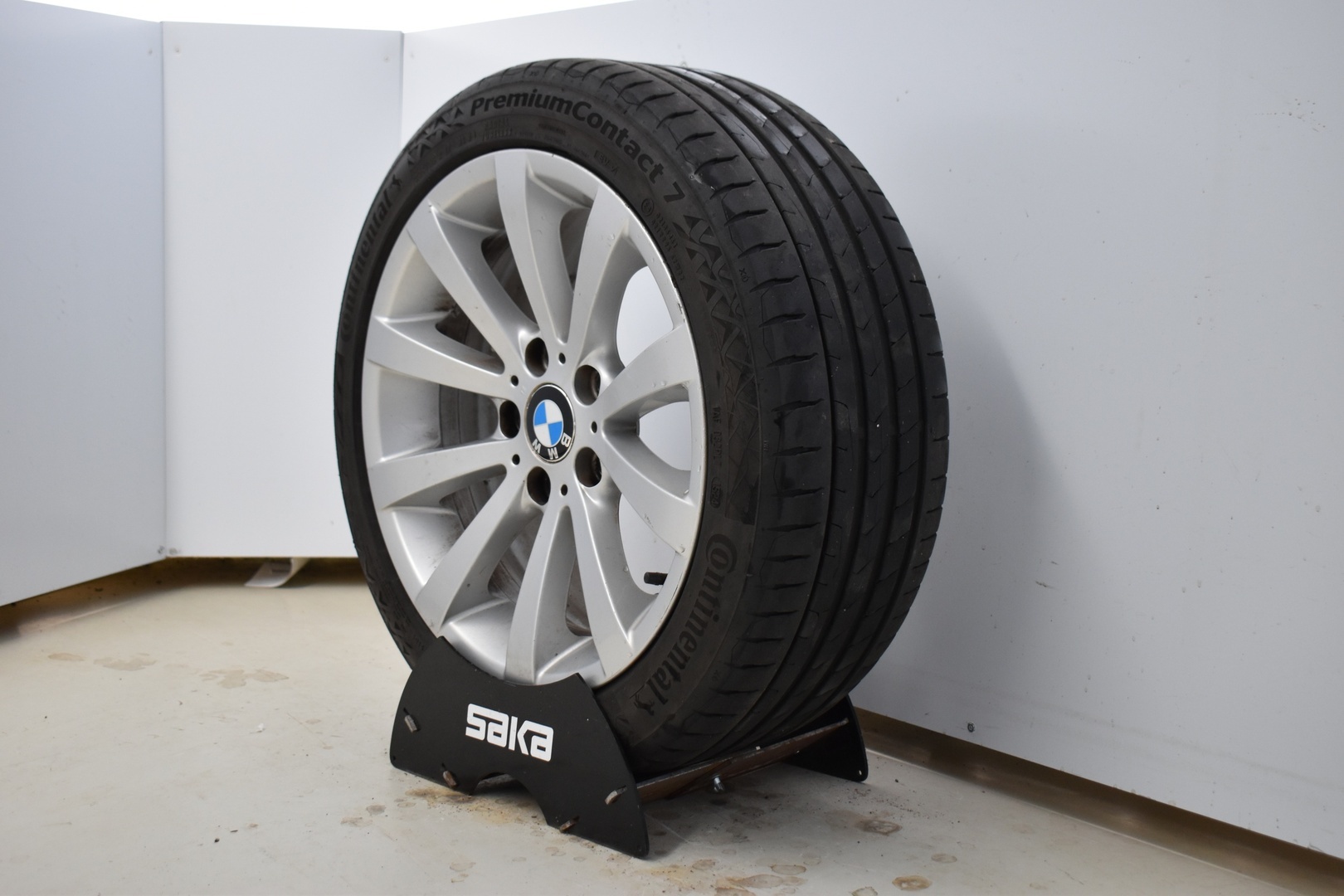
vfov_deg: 28.9
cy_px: 448
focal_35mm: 46
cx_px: 672
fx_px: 1736
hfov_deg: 42.3
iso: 900
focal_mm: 31
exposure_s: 1/60
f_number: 4.2
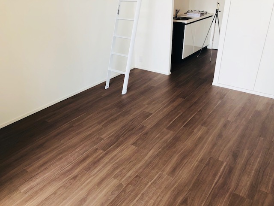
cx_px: 137
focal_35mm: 28
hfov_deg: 63.4
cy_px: 103
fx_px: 222
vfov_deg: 49.7
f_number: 1.8
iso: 32
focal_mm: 3.99
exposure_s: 1/120
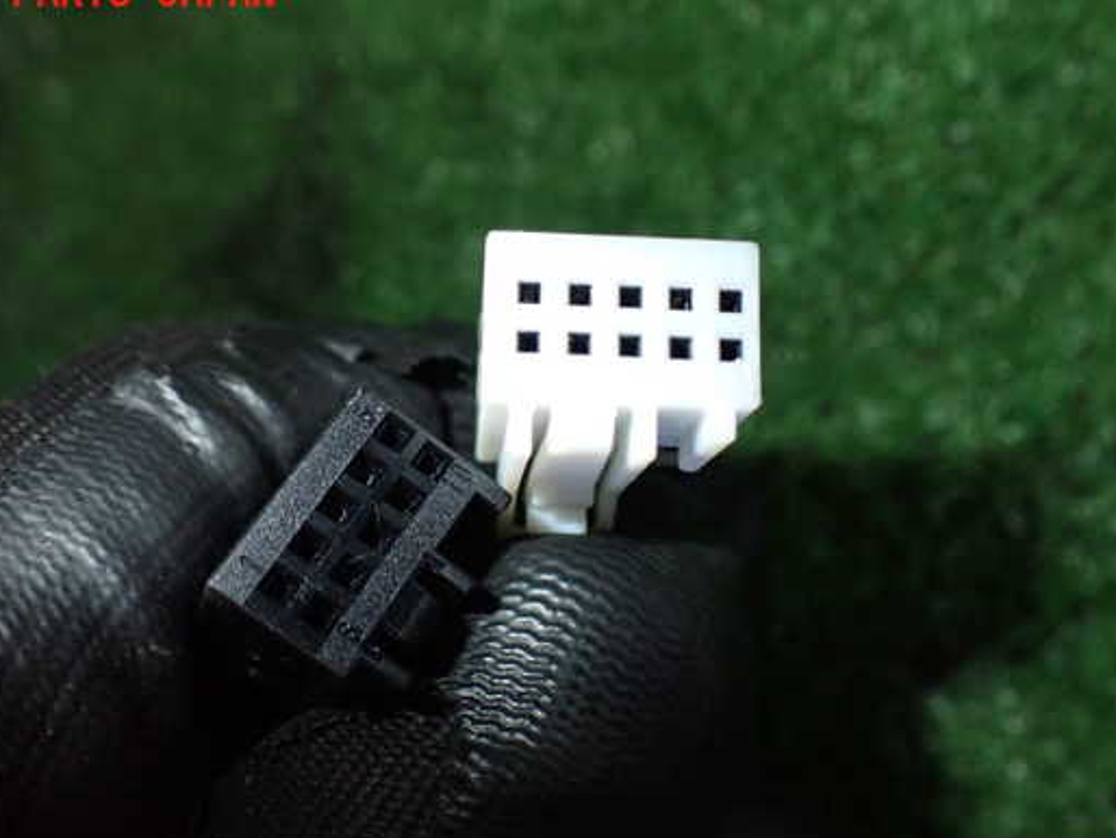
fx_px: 1129
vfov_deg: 40.7
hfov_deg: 52.6
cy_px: 454
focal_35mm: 35
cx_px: 532
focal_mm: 5.4
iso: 800
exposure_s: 1/30
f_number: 6.3
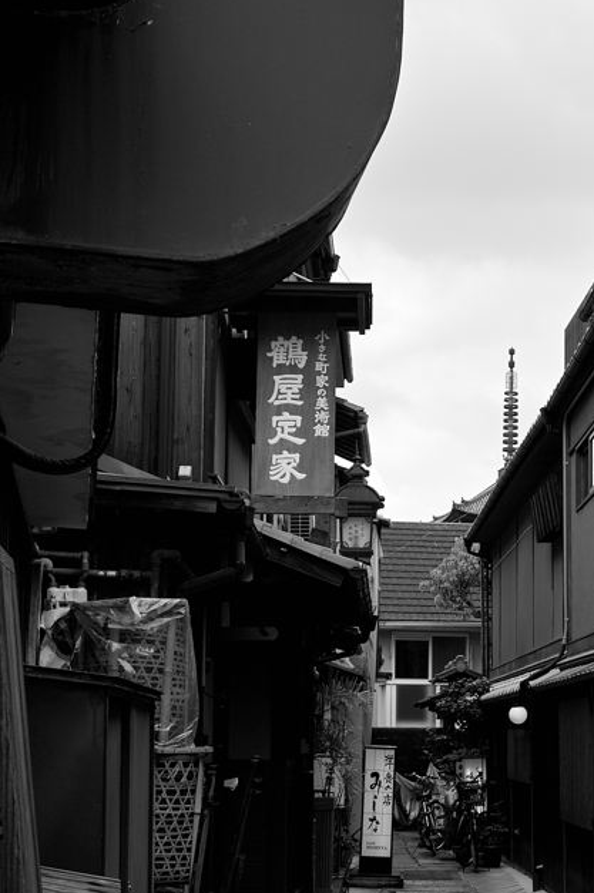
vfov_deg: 29.9
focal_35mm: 67
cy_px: 595
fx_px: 1661
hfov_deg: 20.1
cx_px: 474
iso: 100
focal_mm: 24.2
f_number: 7.1
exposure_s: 1/200
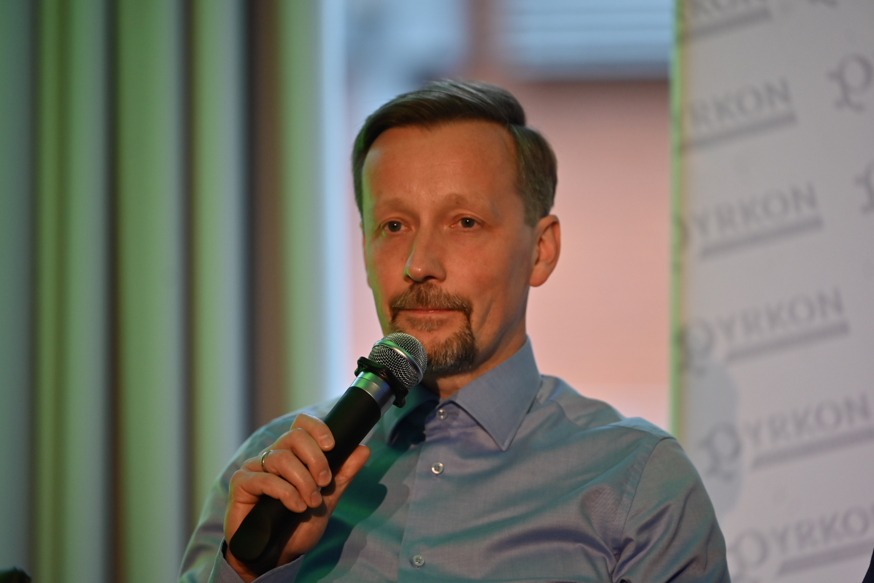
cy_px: 292
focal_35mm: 180
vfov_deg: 7.6
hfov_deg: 11.4
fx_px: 4370
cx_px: 437
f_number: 2.8
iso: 360
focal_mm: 180
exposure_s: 1/400
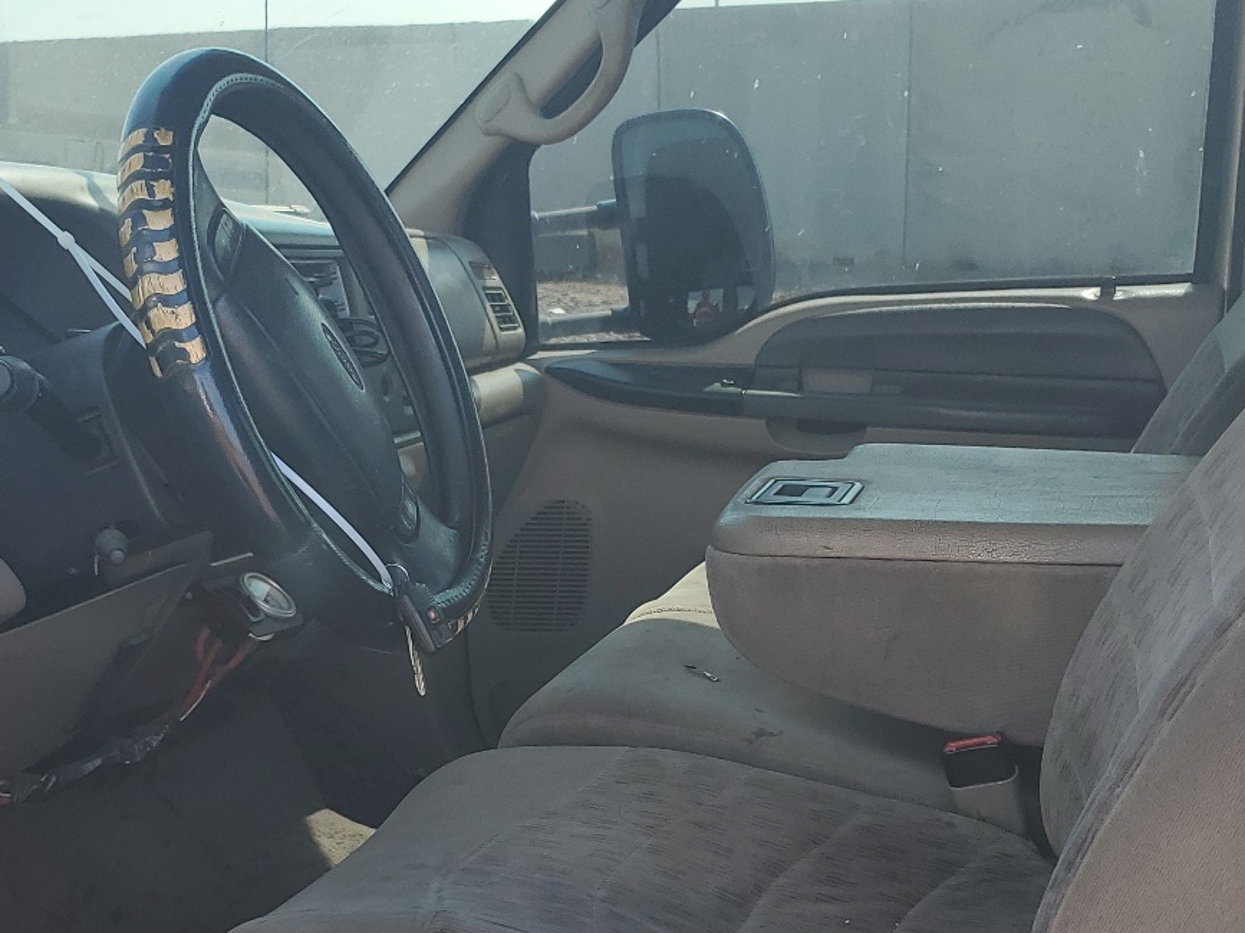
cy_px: 713
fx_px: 1726
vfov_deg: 29.7
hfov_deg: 39.6
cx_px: 582
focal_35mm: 48
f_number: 1.5
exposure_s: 1/556
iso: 50
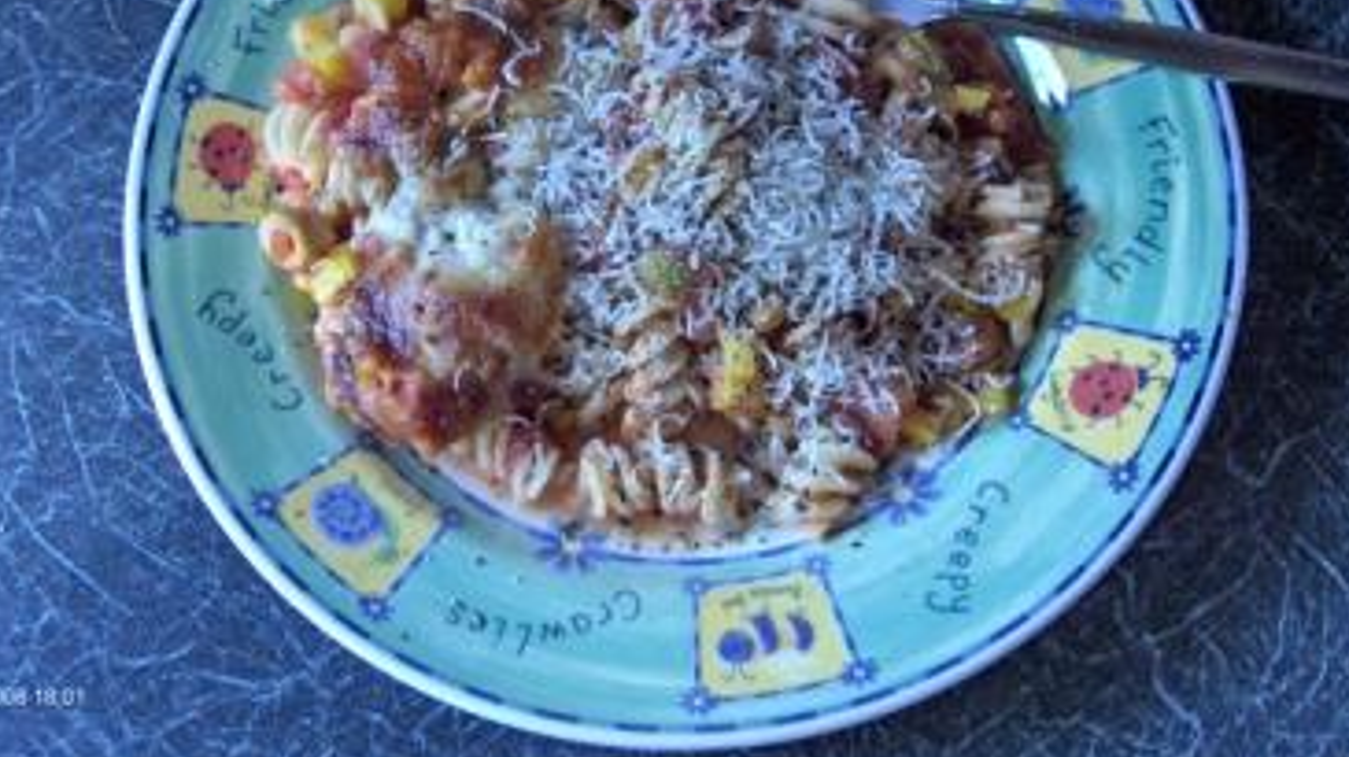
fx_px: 1859
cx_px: 662
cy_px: 207
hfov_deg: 39.9
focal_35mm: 52
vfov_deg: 22.8
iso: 200
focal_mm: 8
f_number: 2.8
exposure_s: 1/66
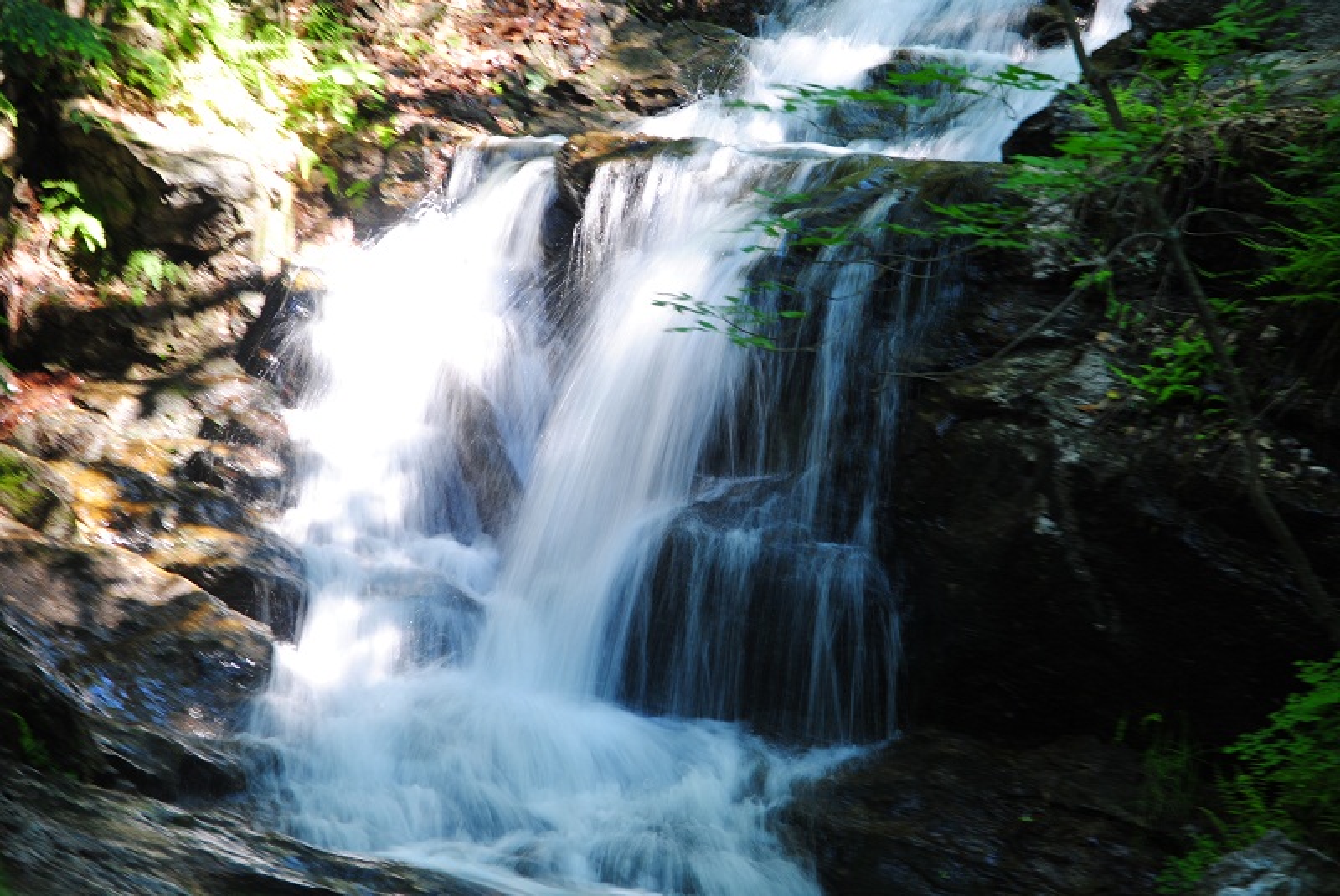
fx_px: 7544
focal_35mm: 202
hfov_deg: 10.2
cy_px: 448
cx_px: 670
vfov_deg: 6.8
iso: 100
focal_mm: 135
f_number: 5.6
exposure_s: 1/8
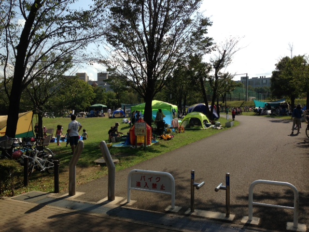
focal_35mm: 33
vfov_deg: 42.9
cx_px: 154
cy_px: 116
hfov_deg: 55.4
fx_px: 295
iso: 50
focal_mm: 4.13
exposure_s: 1/1808
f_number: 2.4
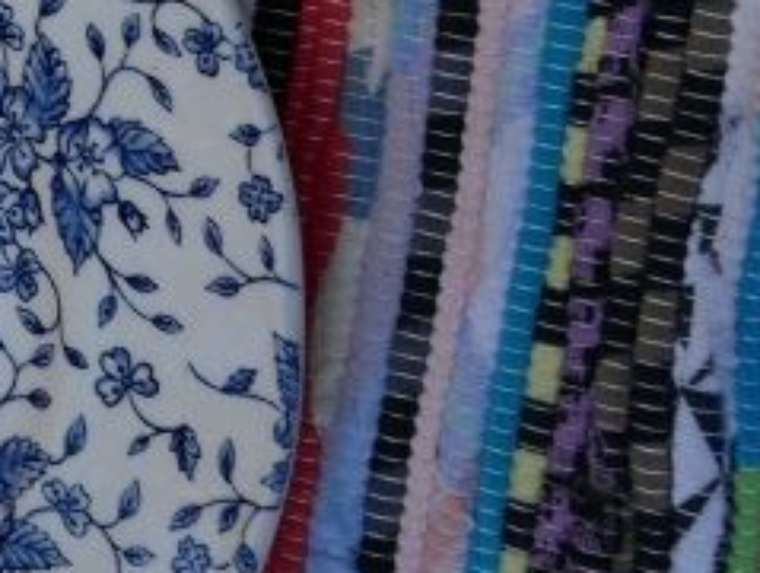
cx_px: -1189
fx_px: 4727
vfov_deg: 6.8
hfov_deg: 8.3
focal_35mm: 215
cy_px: -479
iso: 200
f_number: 3.5
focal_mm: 20
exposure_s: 1/500
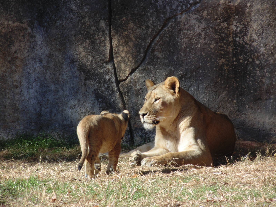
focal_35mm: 580
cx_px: 138
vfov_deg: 2.6
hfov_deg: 3.4
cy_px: 104
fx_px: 4624
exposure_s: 1/160
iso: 80
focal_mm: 104
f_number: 5.9
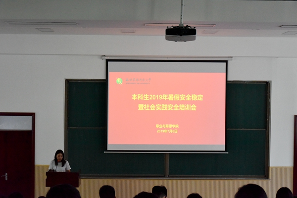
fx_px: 511
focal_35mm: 62
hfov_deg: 32.4
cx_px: 148
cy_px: 99
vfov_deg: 21.9
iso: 3200
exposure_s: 1/125
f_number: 11
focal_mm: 62
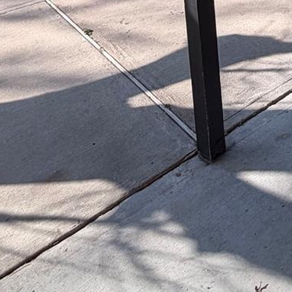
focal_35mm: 51
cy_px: -124
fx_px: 487
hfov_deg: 29.5
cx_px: 333
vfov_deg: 26.2
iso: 50
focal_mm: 2.22
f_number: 2.2
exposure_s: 1/502
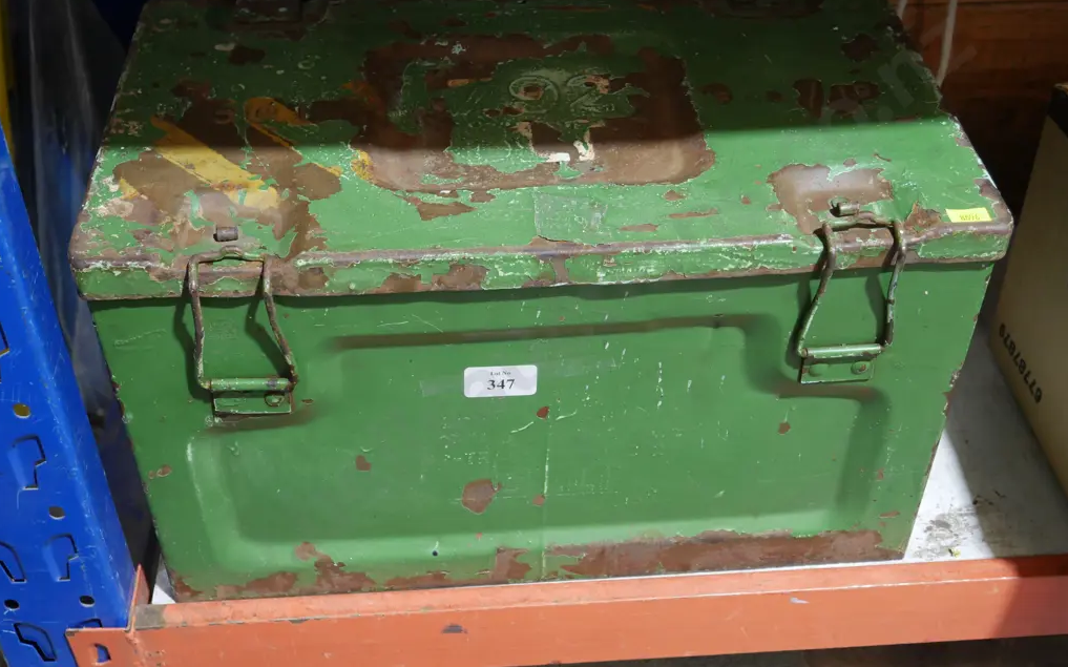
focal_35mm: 47
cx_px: 532
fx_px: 1368
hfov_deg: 42.7
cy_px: 357
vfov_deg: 27.4
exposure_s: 1/60
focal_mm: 22
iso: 1250
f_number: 4.7
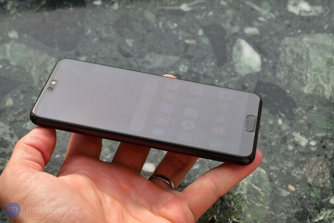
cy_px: 112
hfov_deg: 27.0
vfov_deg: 18.2
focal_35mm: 75
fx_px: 696
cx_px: 167
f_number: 10
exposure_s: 1/400
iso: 400
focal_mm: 50
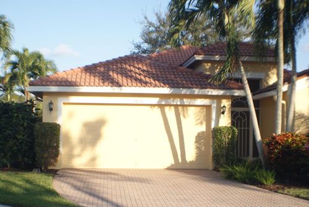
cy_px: 104
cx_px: 154
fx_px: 709
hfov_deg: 24.6
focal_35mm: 82
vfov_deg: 16.6
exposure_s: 1/160
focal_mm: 55
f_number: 5.6
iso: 100
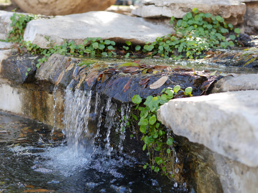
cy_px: 105
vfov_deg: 26.1
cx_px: 117
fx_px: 417
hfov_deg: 34.3
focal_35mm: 56
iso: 200
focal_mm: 25
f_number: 2.5
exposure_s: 1/320
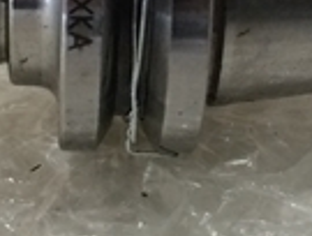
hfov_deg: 14.4
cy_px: -32
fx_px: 1238
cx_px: 176
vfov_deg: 10.7
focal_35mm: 137
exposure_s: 1/30
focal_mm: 4.15
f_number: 2.2
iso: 50
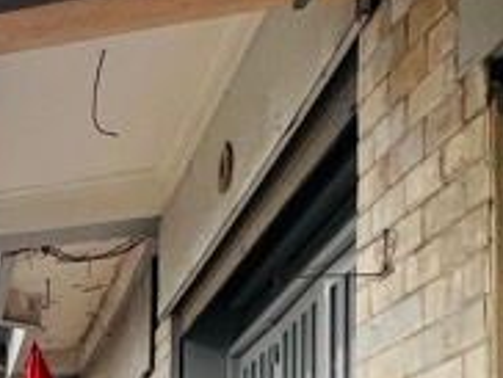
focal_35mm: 73
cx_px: -644
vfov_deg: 17.4
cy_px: 624
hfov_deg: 16.0
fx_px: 1062
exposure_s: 1/99
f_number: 1.8
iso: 40
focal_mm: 1.57
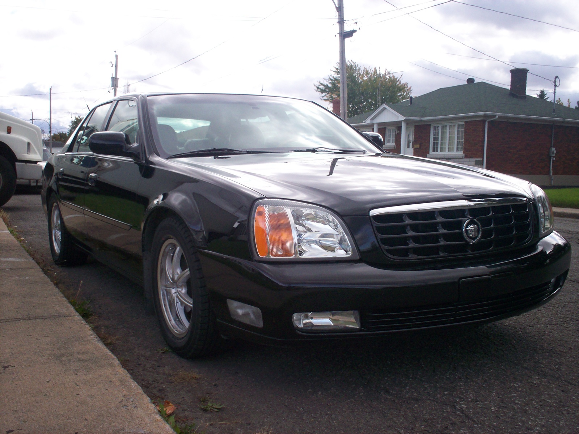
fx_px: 602
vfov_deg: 39.7
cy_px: 217
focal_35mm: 36
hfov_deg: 51.4
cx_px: 290
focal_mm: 6
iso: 100
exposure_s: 1/355
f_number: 4.5
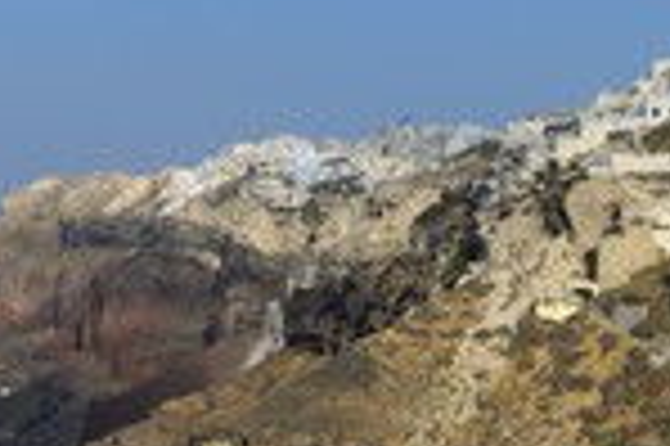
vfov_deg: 10.7
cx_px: 211
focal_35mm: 127
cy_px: 342
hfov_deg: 16.1
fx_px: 2361
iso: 200
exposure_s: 1/320
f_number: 11
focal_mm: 45
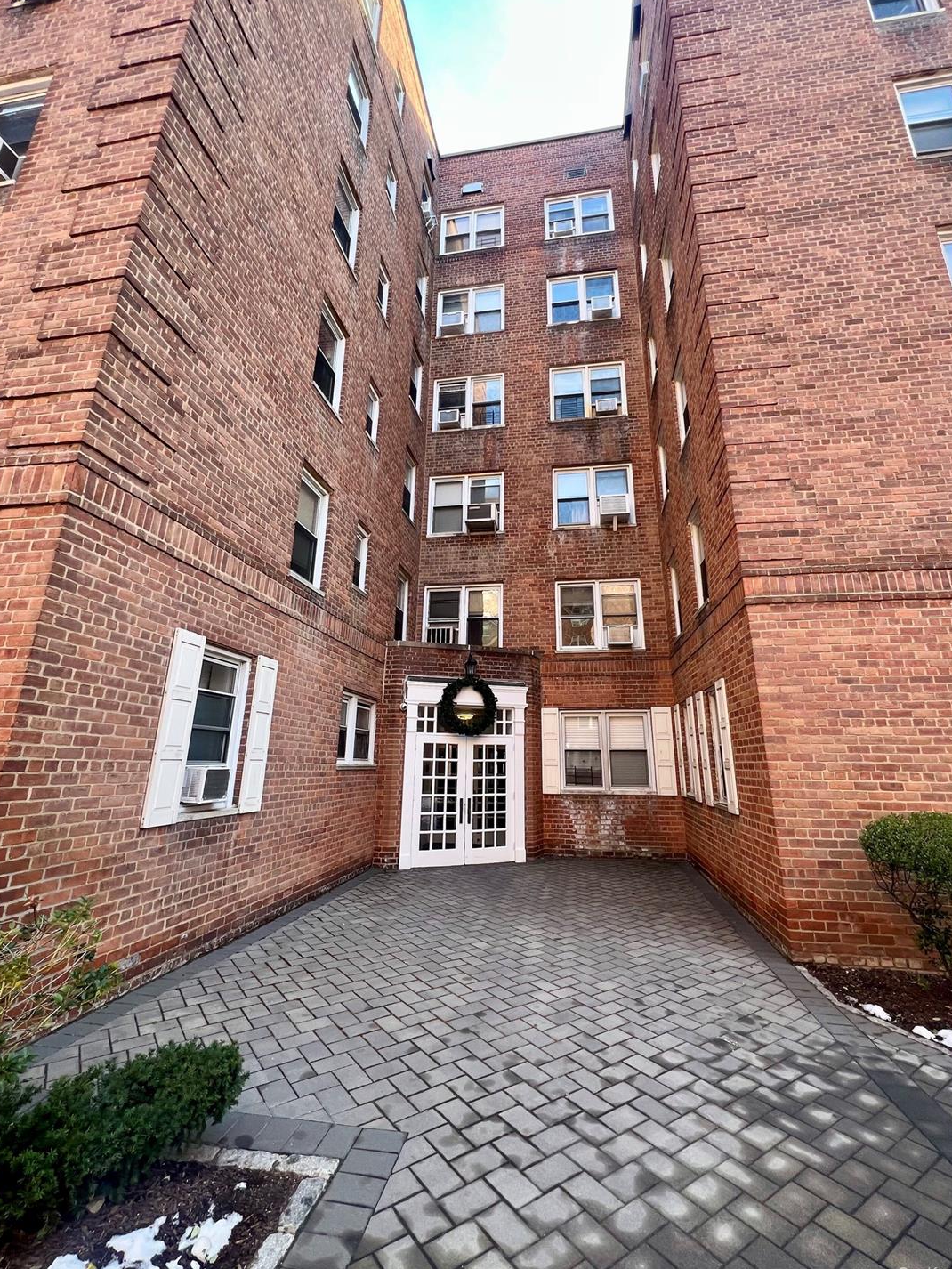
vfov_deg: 102.0
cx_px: 487
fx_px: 513
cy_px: 602
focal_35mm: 14
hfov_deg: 85.7
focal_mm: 1.57
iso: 40
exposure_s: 1/99
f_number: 1.8
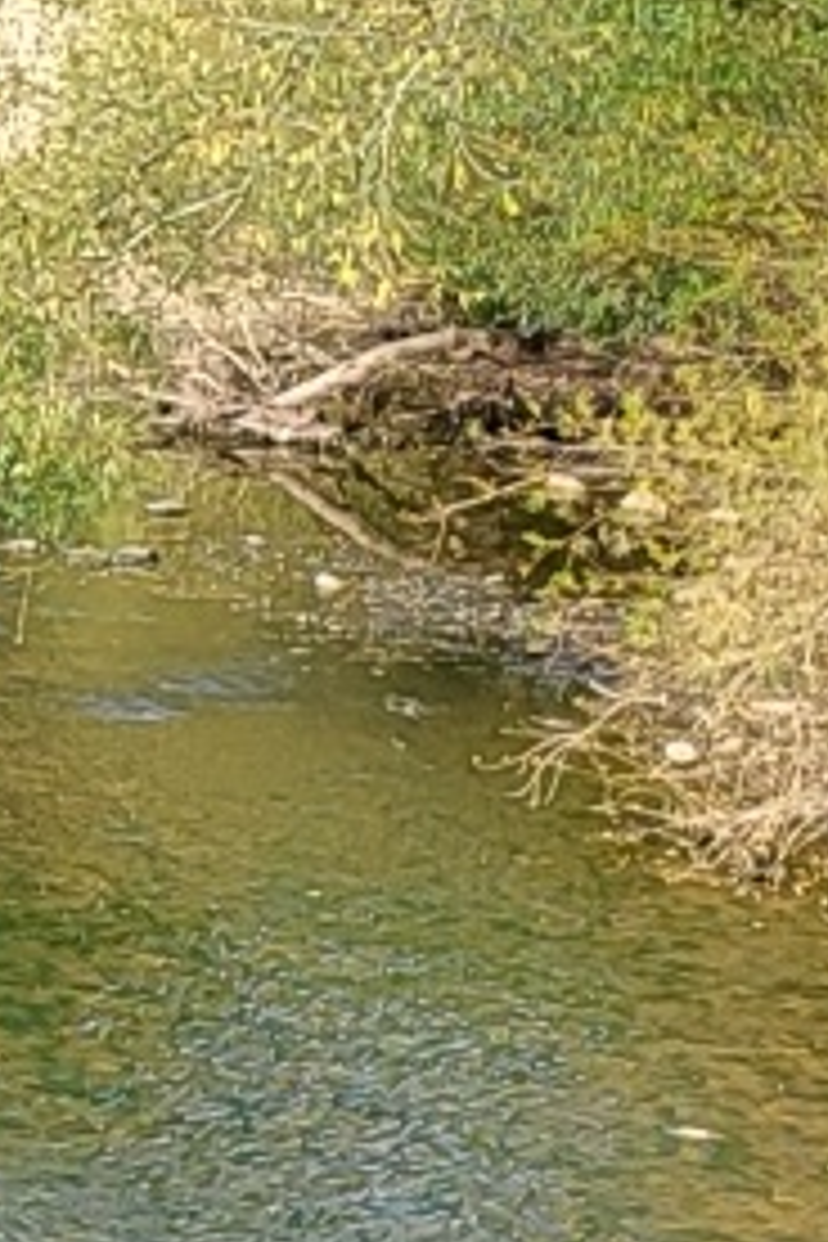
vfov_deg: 11.2
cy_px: -216
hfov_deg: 6.5
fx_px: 6244
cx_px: -2120
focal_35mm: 181
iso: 40
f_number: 1.8
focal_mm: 5
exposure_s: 1/443
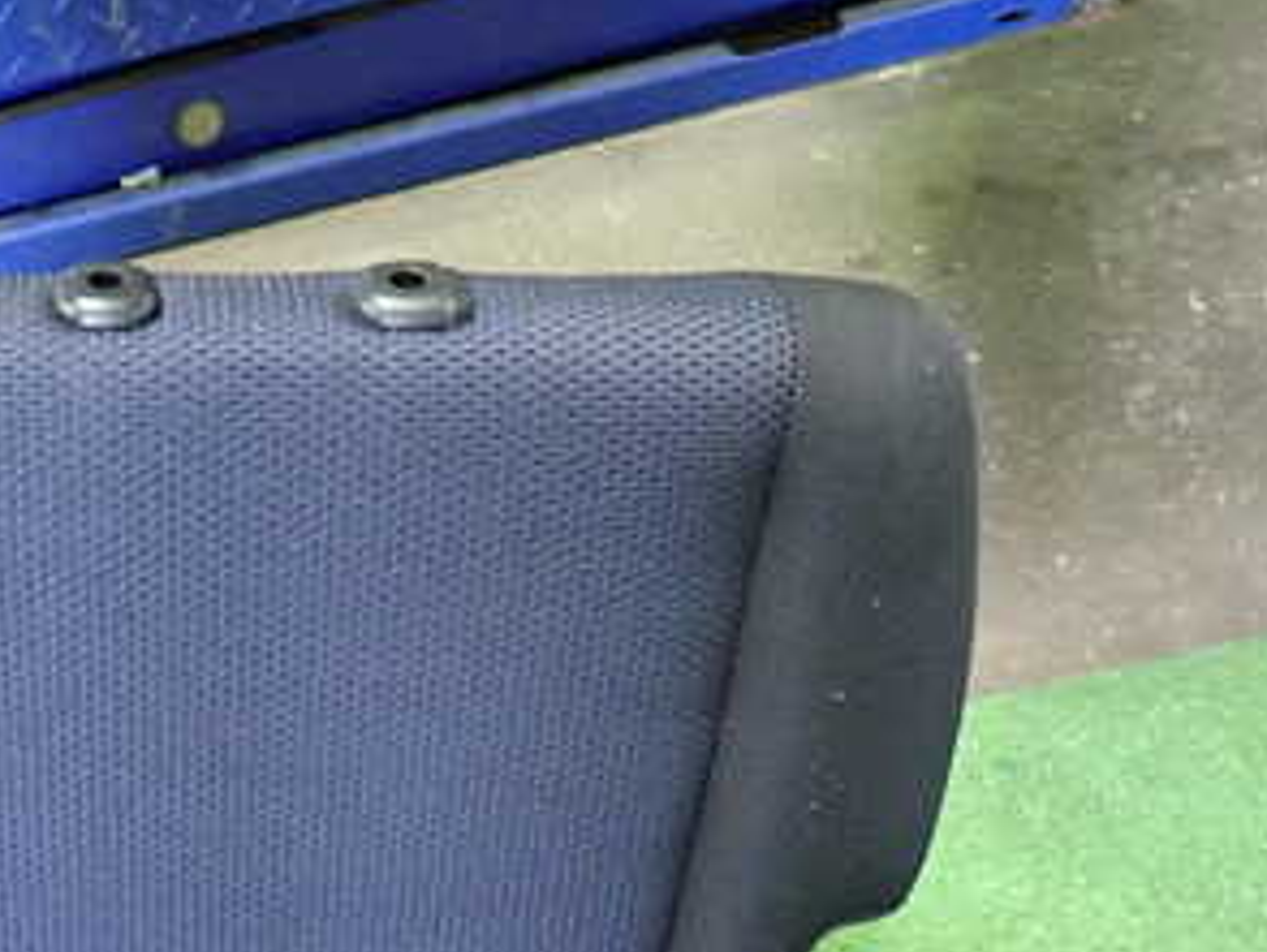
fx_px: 1868
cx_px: 172
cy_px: 887
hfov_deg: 35.6
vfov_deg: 27.4
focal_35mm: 51
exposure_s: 1/30
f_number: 2
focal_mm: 4.5
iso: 500
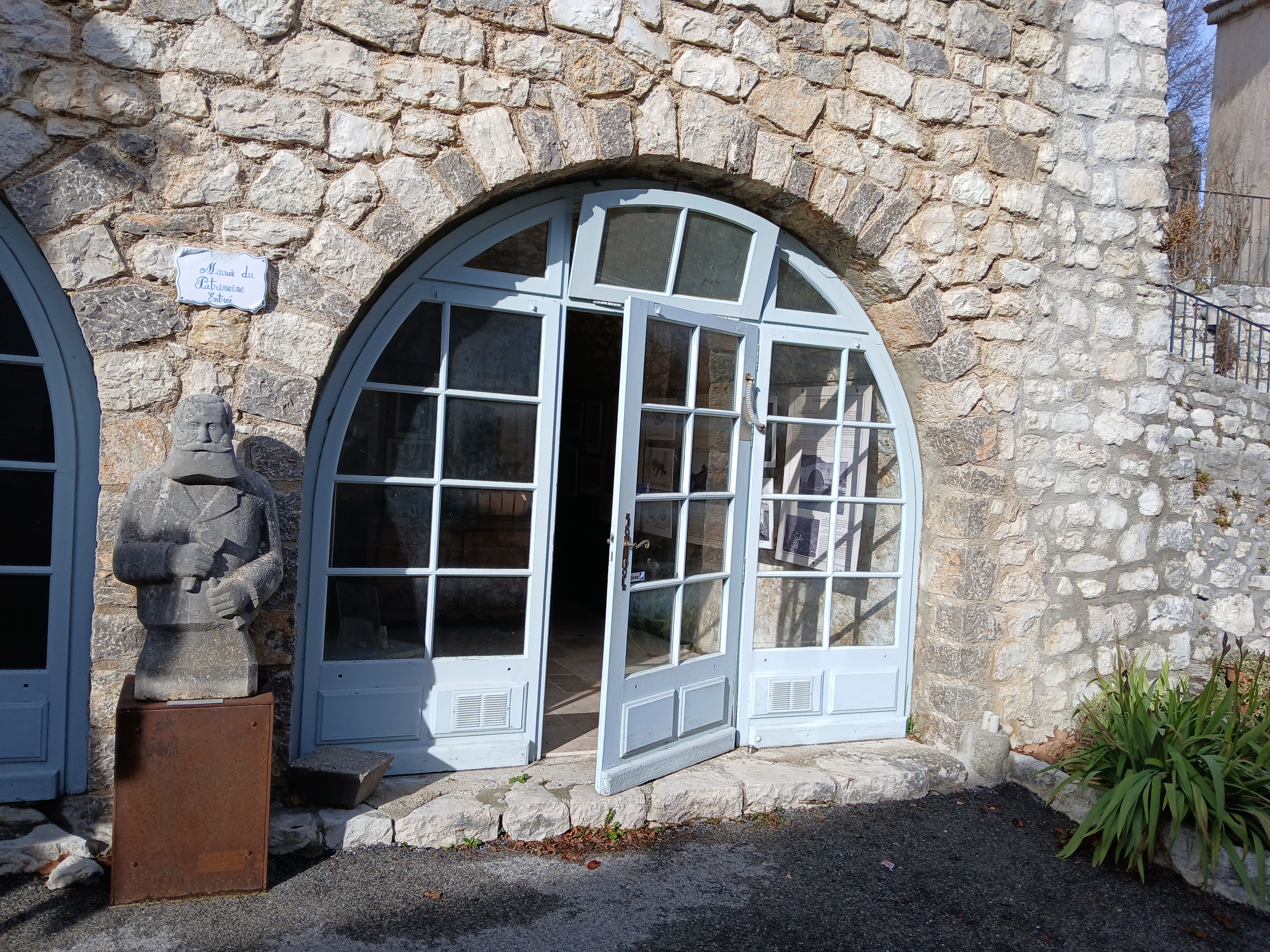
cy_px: 476
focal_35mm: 26
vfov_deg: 53.1
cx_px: 635
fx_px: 954
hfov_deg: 67.3
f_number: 1.8
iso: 20
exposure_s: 1/450
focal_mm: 3.98
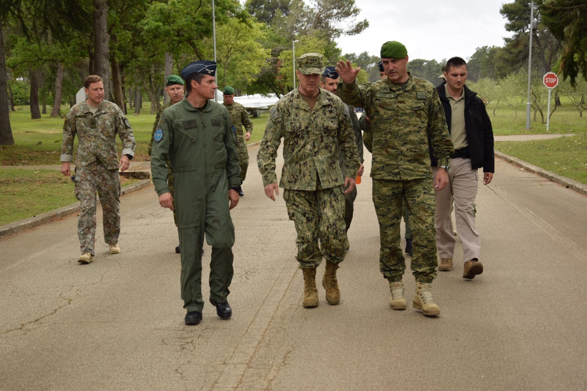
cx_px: 294
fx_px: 1174
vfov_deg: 18.9
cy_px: 196
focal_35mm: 72
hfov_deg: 28.1
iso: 100
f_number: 6.3
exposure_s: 1/160
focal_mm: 48
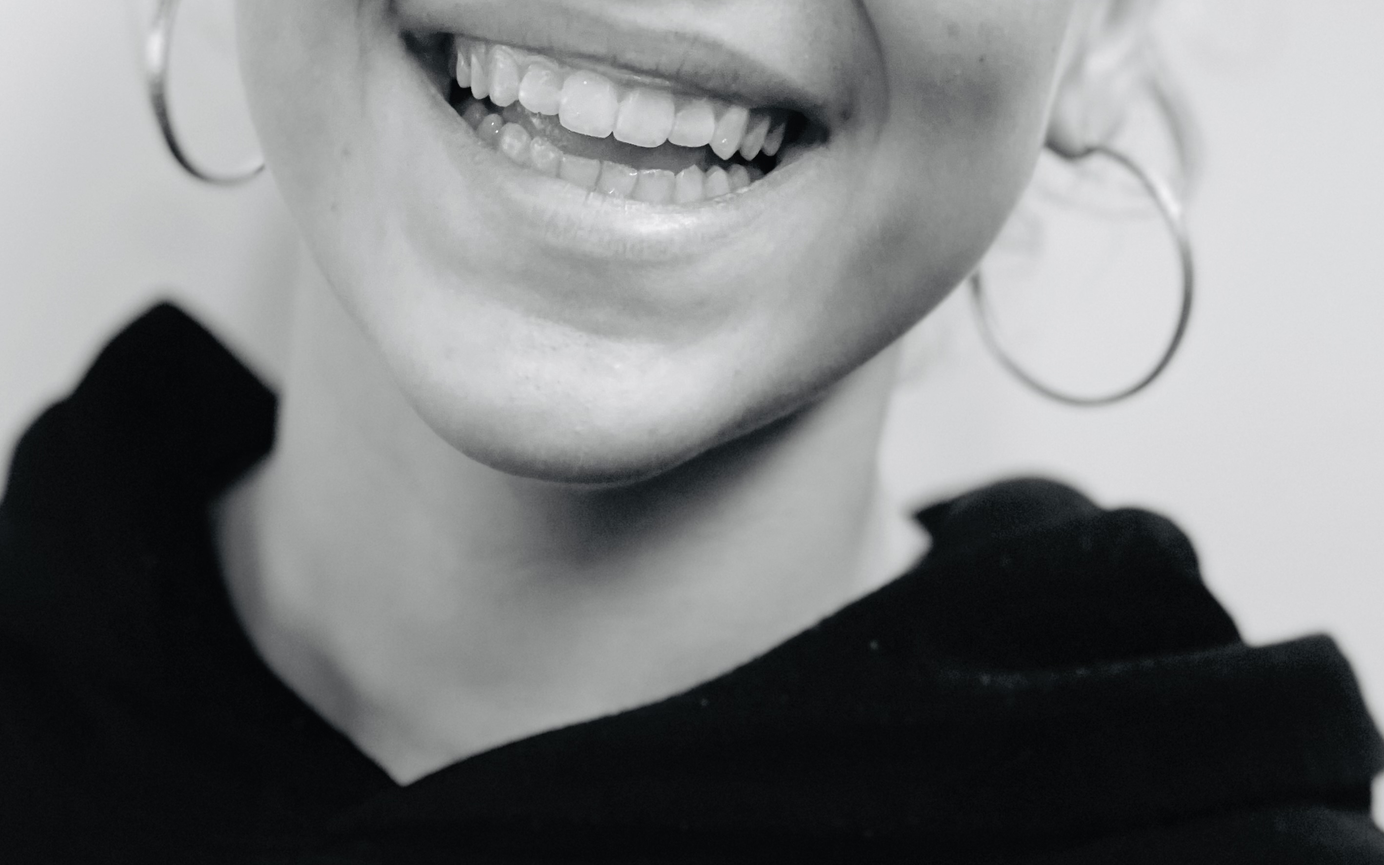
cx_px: 706
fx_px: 4375
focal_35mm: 116
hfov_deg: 18.0
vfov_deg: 11.1
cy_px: -87
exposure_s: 1/25
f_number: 2.8
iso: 320
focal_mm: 9
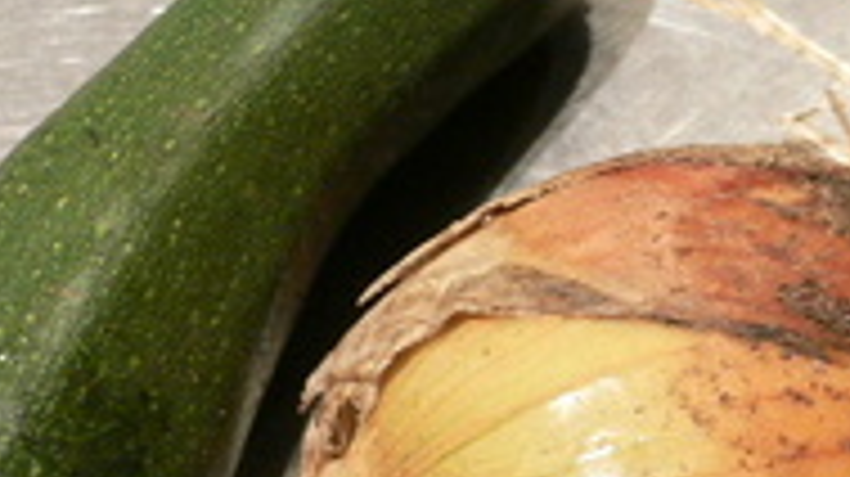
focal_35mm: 101
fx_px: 2275
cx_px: 738
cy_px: 313
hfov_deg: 20.8
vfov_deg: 12.0
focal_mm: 5.8
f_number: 2.8
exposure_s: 1/20
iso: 100
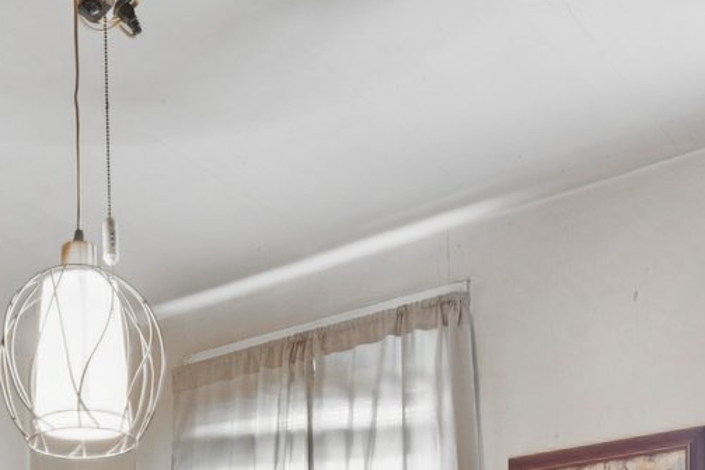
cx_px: 192
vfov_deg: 19.7
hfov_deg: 34.5
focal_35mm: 57
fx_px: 1116
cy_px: 761
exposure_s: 1/13
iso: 800
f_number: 5
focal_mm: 14
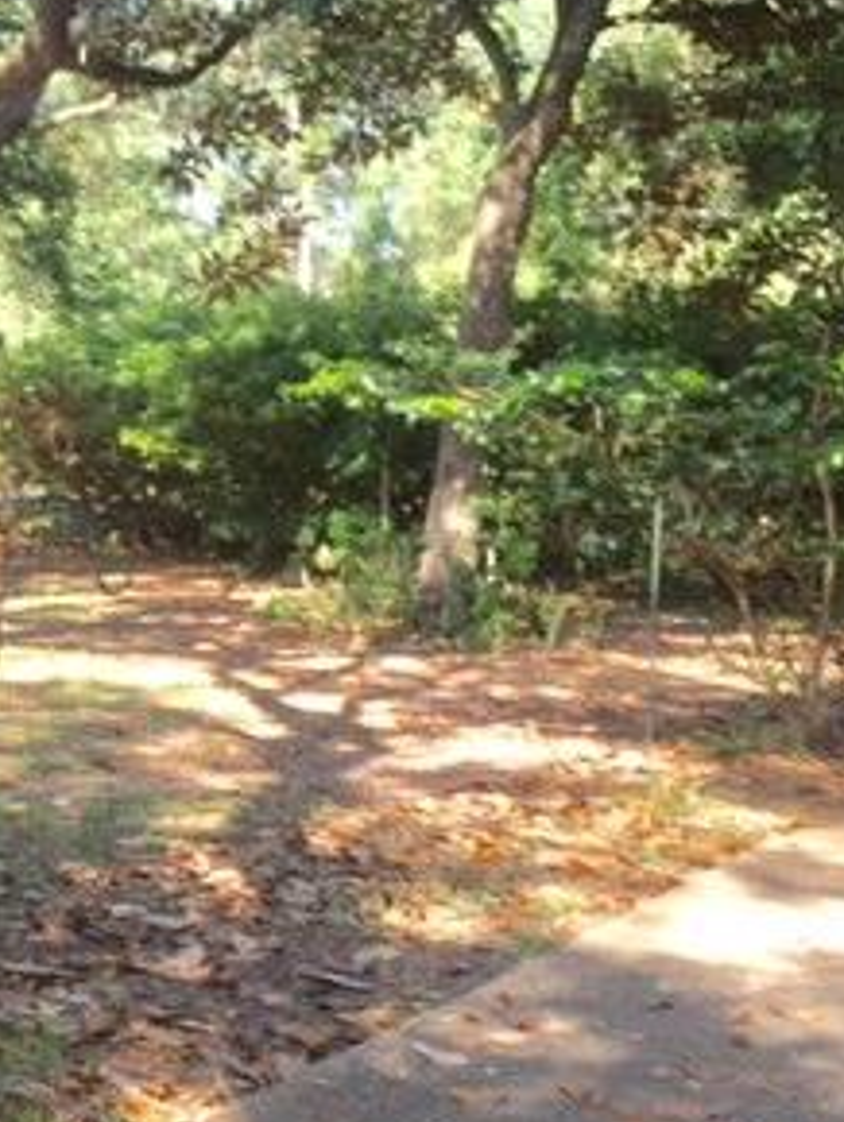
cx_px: 85
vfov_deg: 30.2
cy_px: 557
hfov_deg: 22.4
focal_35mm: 64
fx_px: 2078
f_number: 2.2
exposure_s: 1/155
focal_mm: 4.15
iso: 32
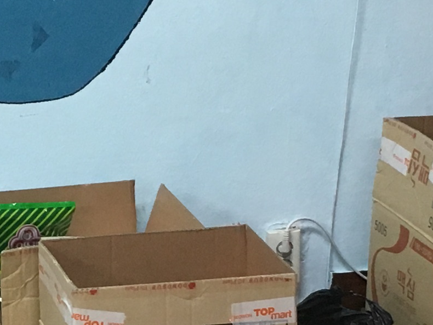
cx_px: 118
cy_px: 275
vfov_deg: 10.0
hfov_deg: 13.3
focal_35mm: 148
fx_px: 1852
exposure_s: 1/30
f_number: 2.2
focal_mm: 4.15
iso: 100
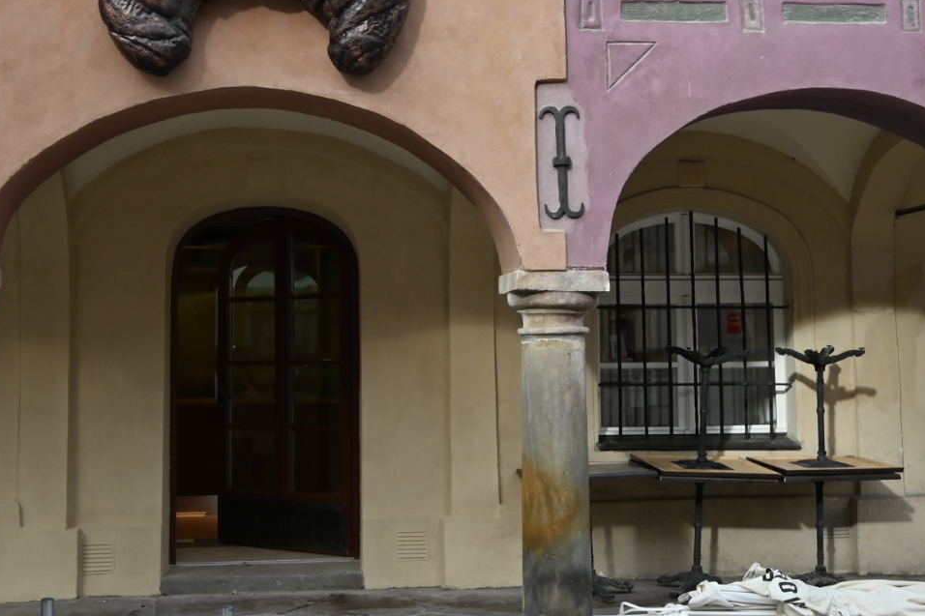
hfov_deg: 32.9
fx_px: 1567
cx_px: 433
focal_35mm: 61
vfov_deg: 22.2
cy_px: 241
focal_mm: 24
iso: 100
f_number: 8
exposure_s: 1/200
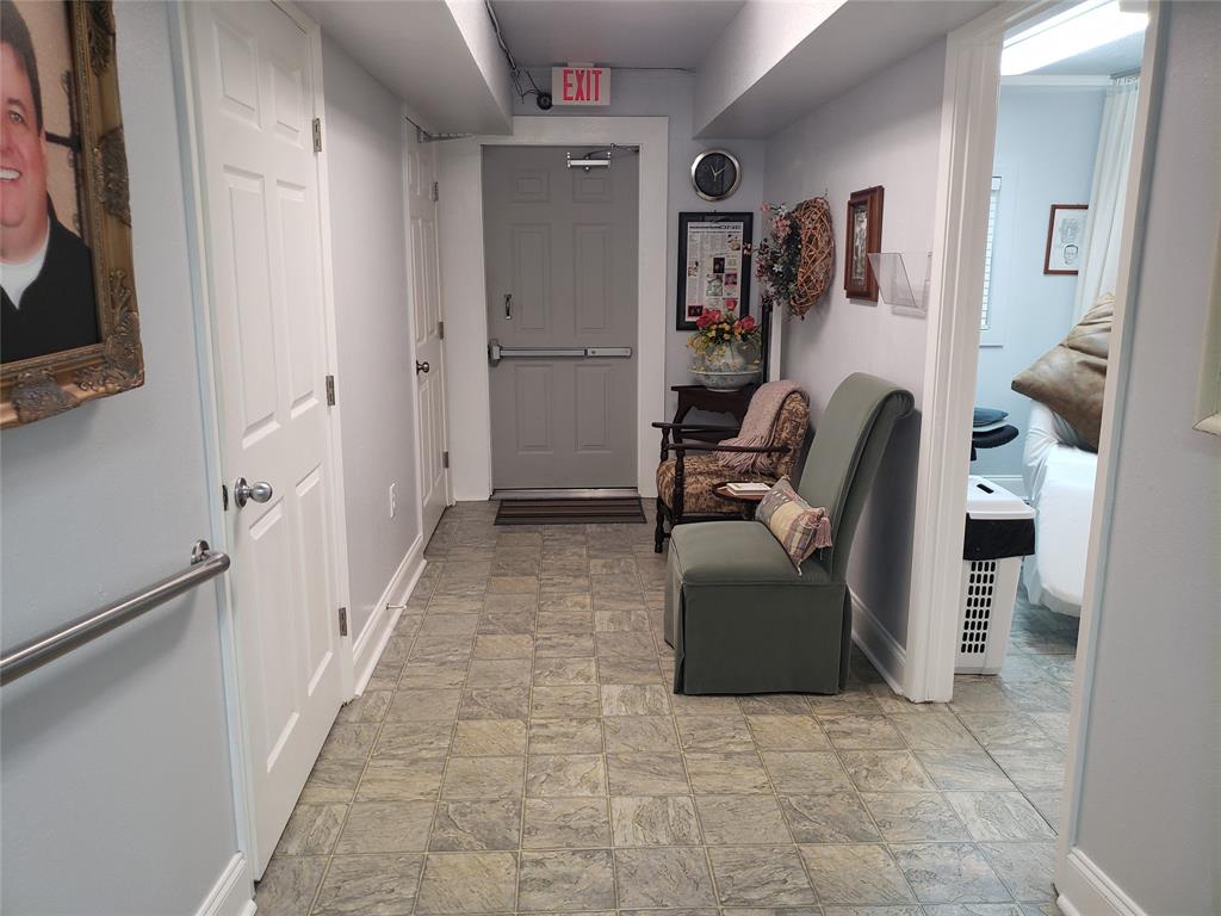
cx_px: 610
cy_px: 458
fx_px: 917
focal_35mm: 26
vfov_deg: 53.1
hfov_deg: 67.3
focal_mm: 4.3
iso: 160
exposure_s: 1/60
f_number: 1.5
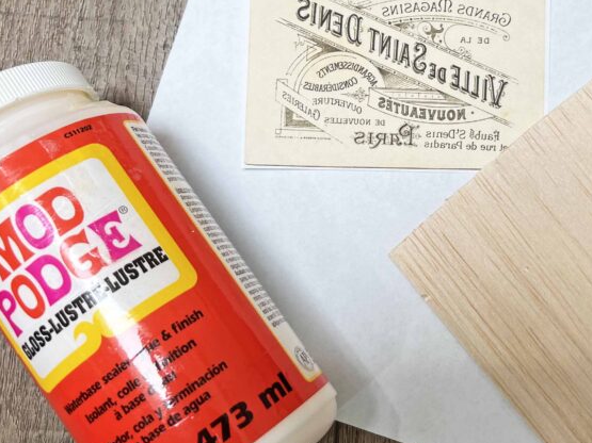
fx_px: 821
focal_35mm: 48
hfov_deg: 38.4
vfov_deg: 30.1
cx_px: 459
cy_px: 161
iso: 40
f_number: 1.5
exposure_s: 1/120
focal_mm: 5.7
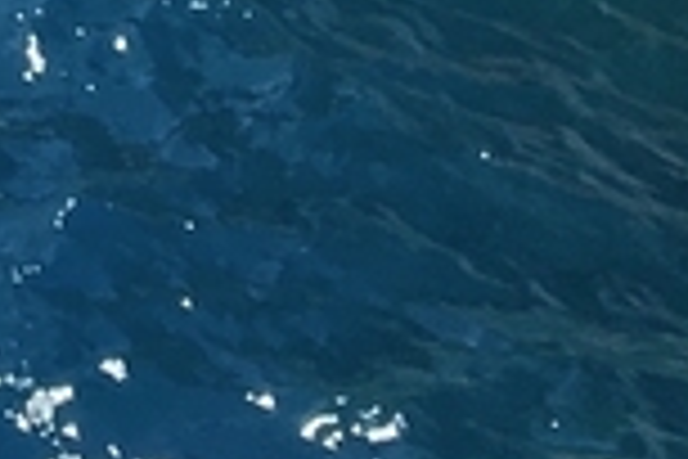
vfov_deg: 5.2
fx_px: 4529
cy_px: -1336
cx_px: -1295
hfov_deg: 7.7
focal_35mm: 237
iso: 25
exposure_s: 1/1054
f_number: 2.2
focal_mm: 4.15
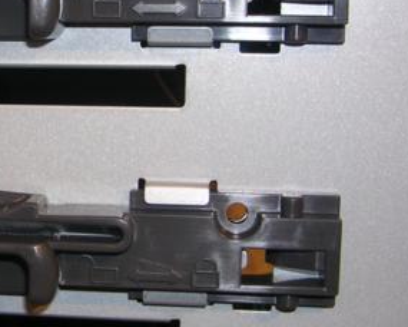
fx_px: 942
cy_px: 122
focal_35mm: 78
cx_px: 53
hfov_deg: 23.9
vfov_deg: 19.6
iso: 50
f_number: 2.8
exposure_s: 1/60.1
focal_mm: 5.8
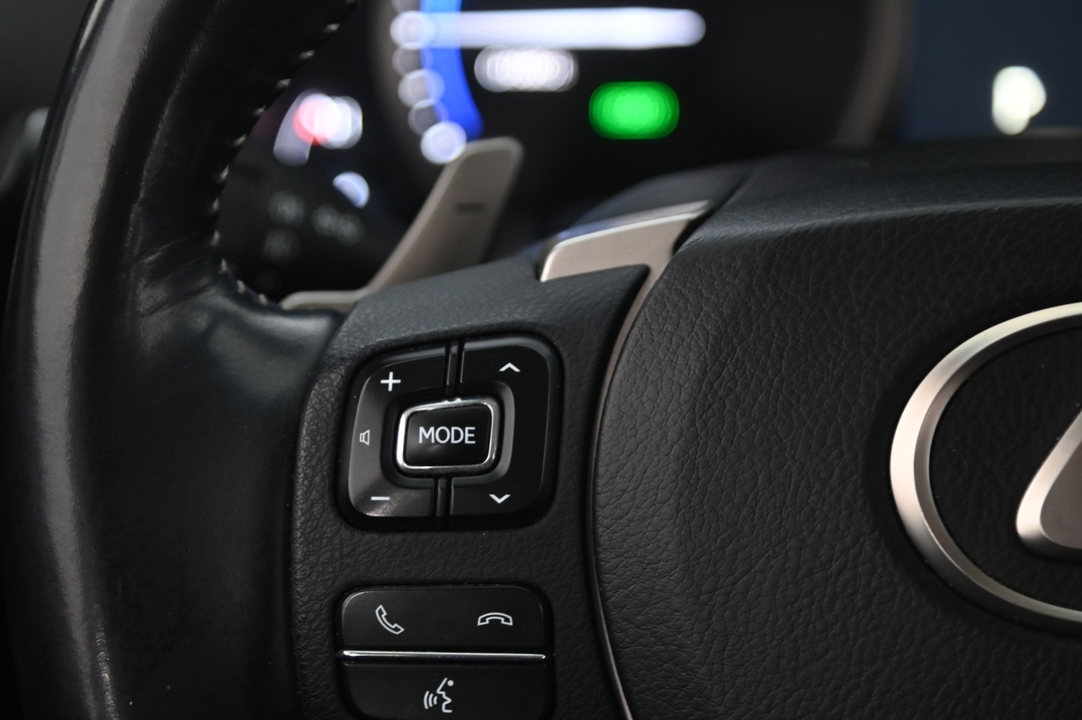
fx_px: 4865
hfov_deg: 12.7
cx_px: 433
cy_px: 446
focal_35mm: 162
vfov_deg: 8.5
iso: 2000
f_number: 4
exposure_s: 1/15
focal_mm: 120
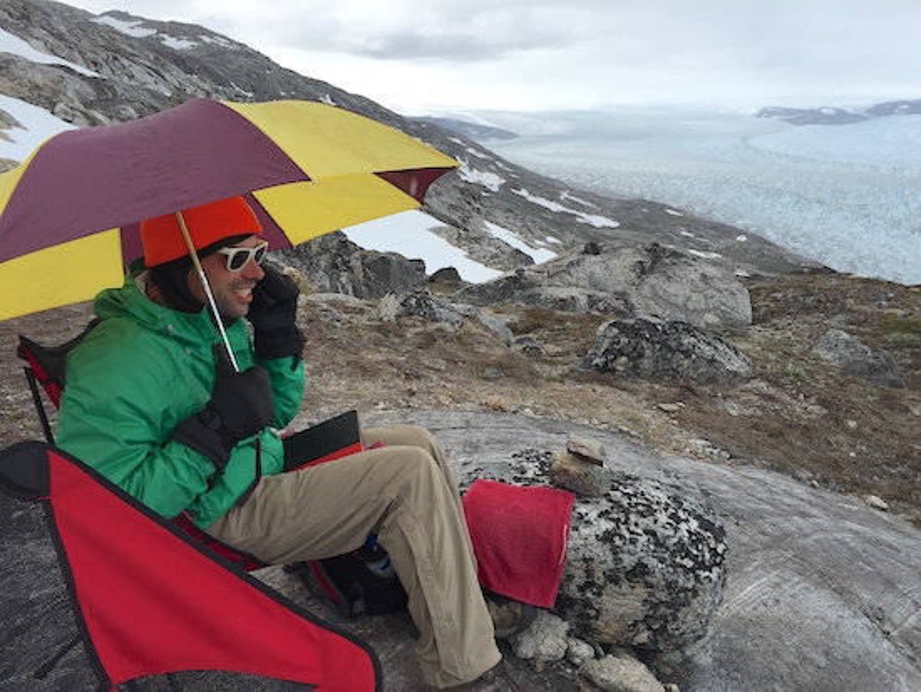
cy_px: 346
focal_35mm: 29
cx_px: 460
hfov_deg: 61.6
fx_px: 772
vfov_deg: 48.3
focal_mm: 4.15
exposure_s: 1/1980
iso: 32
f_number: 2.2
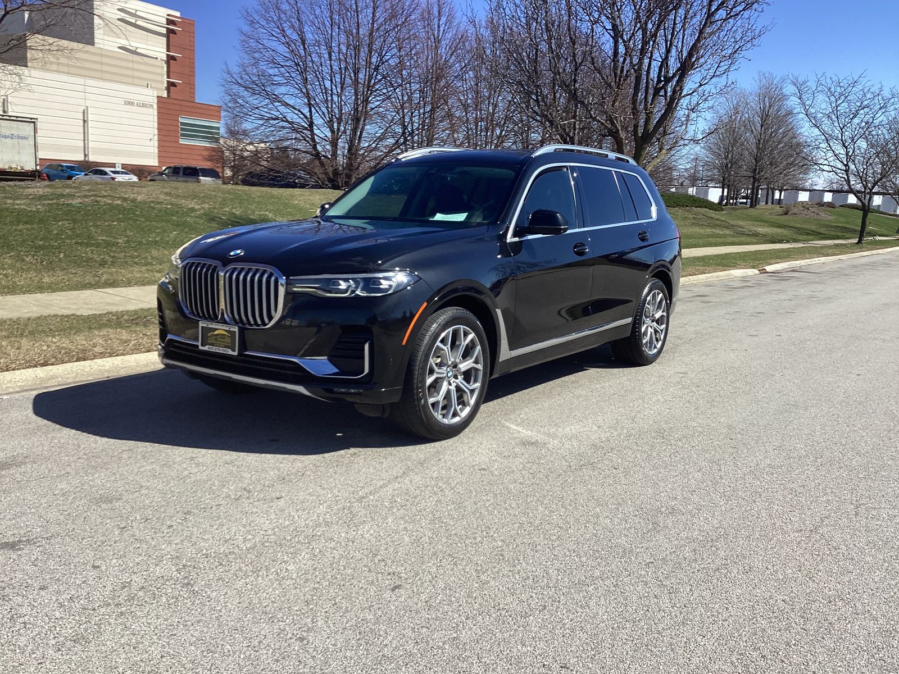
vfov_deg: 45.4
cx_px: 450
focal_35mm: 31
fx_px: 805
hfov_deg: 58.4
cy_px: 337
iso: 25
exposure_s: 1/1381
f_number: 2.4
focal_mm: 3.3
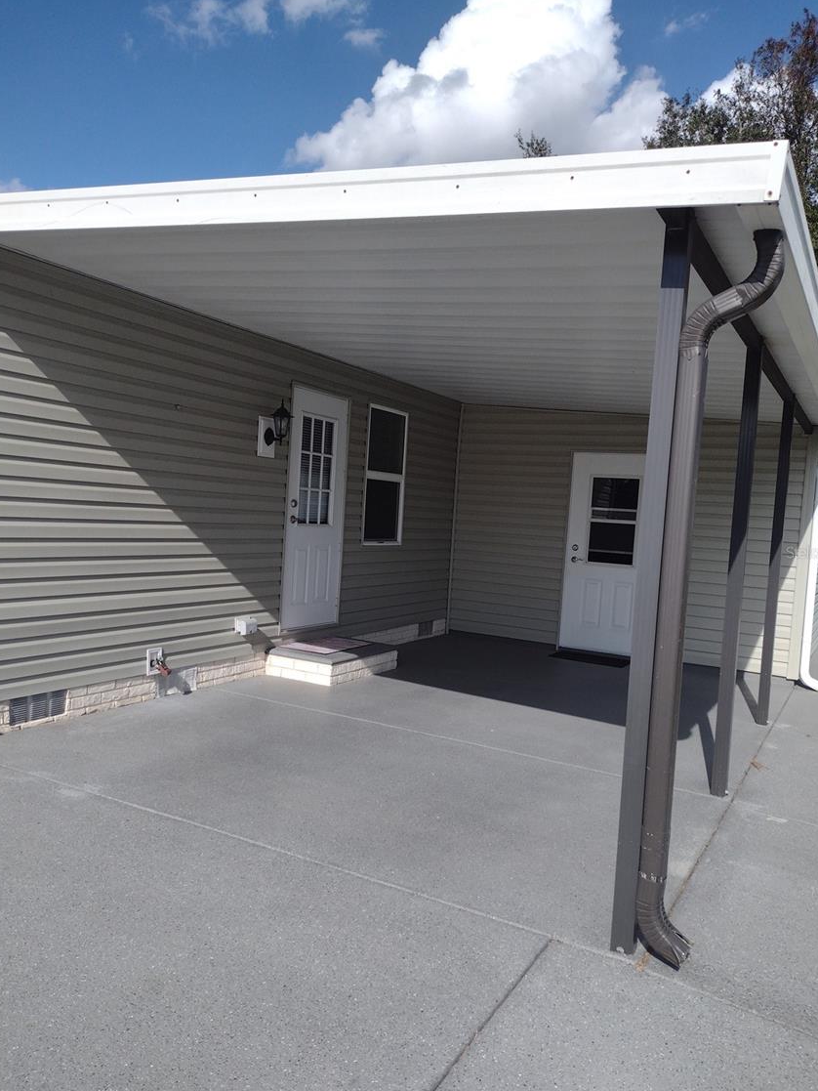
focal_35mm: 29
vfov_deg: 61.7
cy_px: 552
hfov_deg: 48.2
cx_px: 416
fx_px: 914
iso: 100
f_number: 1.7
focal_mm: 4.71
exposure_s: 1/3038
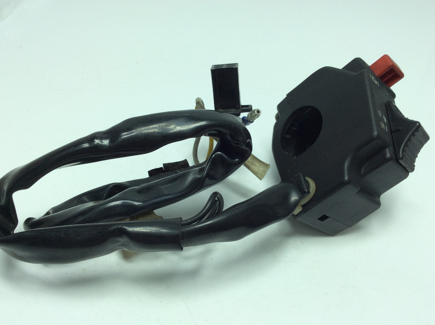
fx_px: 402
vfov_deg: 44.1
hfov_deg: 56.9
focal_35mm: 32
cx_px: 218
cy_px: 162
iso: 32
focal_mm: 3.3
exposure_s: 1/351
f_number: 2.4
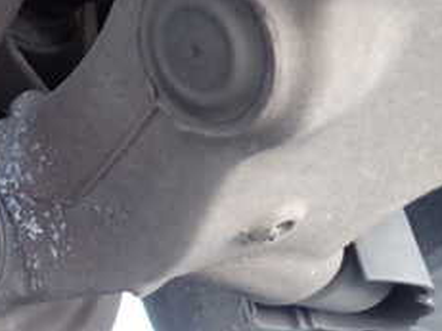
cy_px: 90
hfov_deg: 26.4
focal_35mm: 65
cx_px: -94
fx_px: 830
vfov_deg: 22.4
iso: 200
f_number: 2
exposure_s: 1/30
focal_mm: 4.5
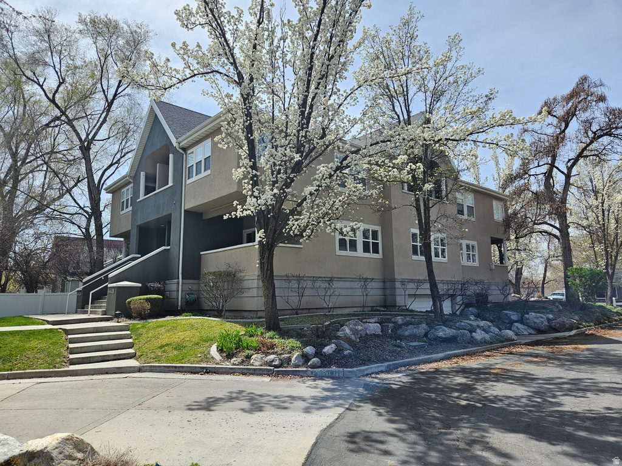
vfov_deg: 58.9
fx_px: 413
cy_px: 233
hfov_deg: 73.9
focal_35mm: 23
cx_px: 311
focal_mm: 5.4
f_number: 1.8
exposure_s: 1/942
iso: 25
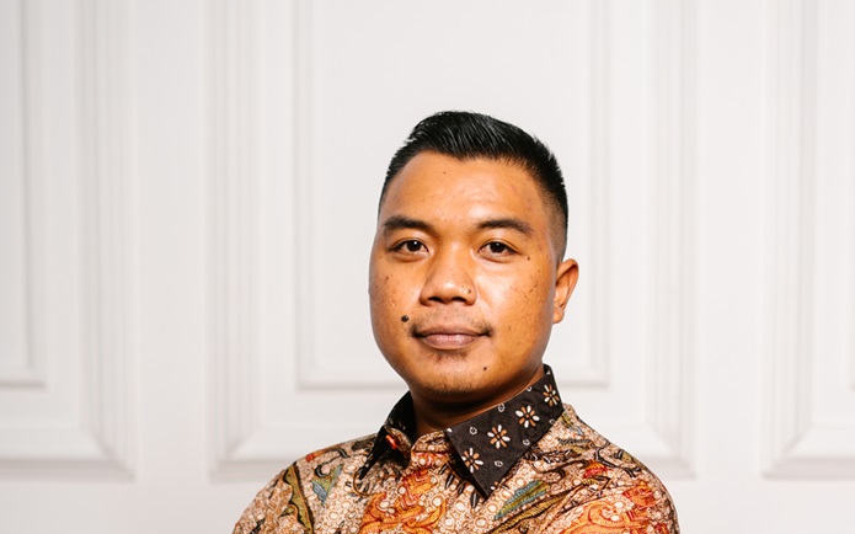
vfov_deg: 14.7
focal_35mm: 88
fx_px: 2050
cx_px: 423
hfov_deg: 23.6
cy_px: 471
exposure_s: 1/100
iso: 50
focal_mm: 50
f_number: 2.2
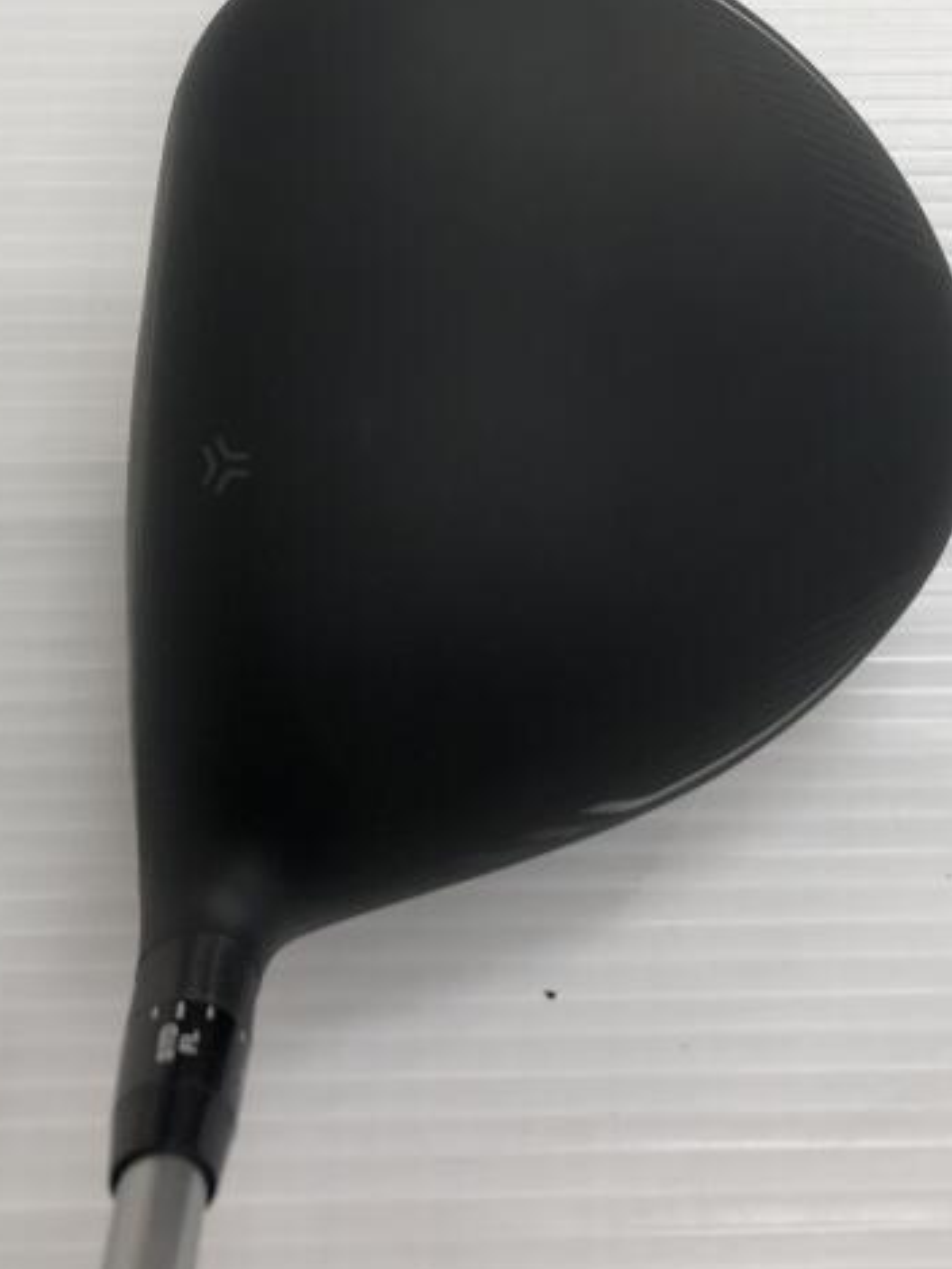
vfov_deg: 42.4
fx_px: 1576
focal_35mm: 43
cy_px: 311
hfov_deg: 33.6
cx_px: 473
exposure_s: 1/120
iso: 50
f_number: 1.8
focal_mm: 3.99
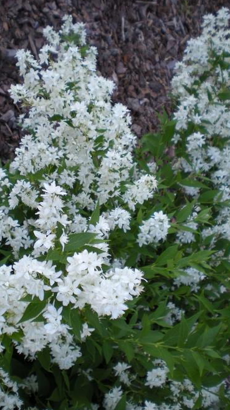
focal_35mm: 42
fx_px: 456
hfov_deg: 28.3
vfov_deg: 48.4
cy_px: 204
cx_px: 95
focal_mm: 6.3
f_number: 3.1
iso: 64
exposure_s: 1/75
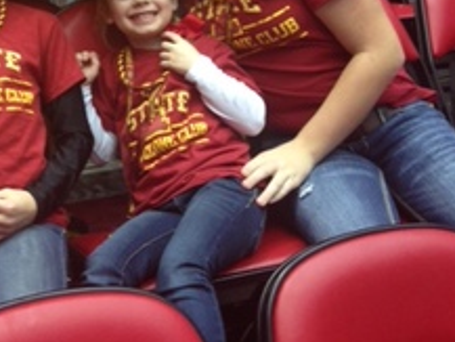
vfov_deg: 19.5
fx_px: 960
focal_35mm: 73
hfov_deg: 26.2
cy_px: -15
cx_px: 88
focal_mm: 4.12
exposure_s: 1/20
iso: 50
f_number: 2.4
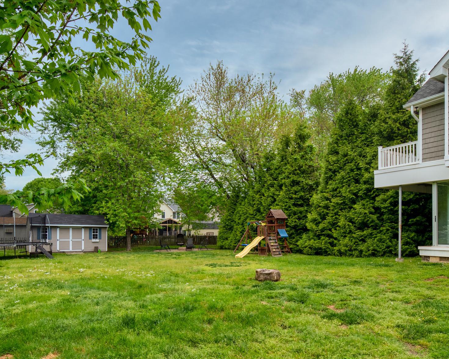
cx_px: 229
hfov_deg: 68.1
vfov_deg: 56.8
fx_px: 332
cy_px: 180
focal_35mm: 25
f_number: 16
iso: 320
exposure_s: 1/160
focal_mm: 19
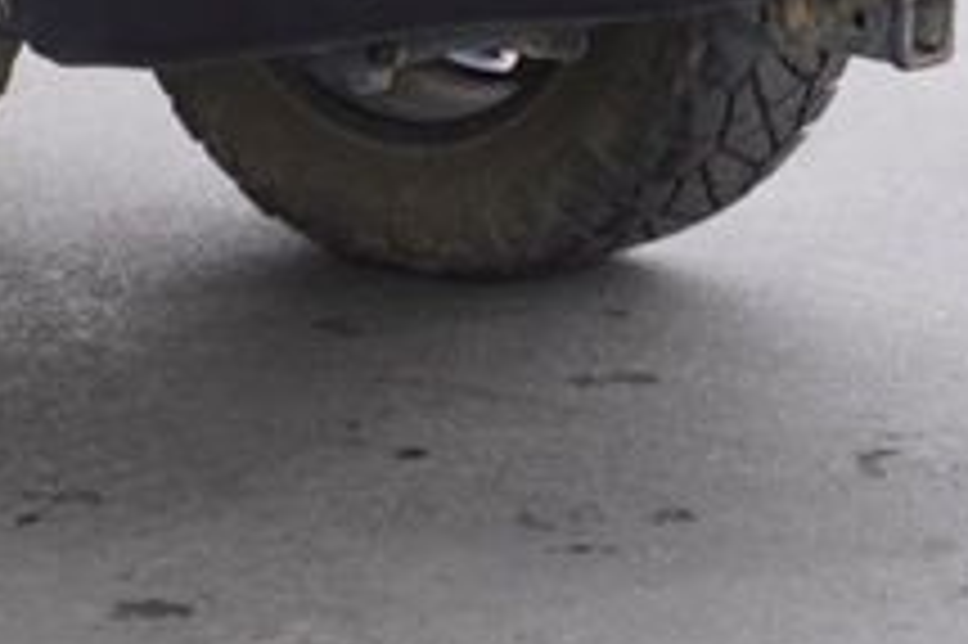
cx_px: -698
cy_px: -455
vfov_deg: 5.9
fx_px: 6153
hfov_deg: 8.7
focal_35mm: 229
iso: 100
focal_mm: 32
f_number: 5.6
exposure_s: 1/80
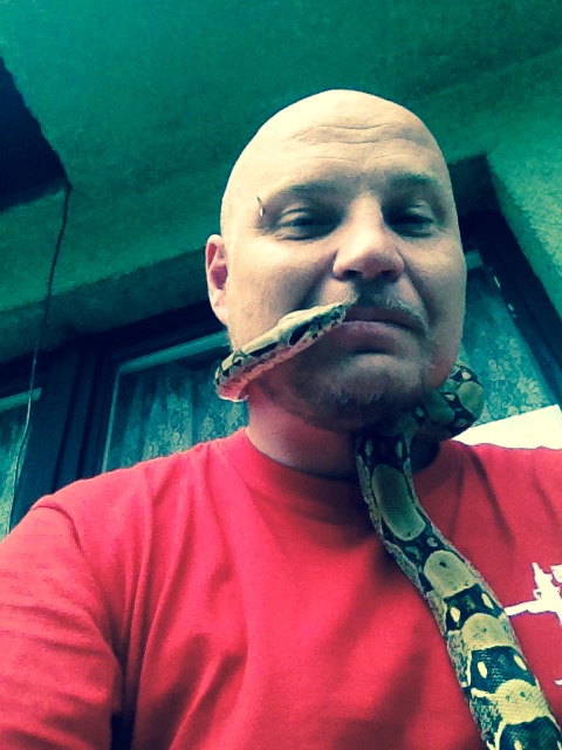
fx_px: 758
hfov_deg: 40.7
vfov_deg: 52.6
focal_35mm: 35
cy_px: 375
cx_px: 281
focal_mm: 1.85
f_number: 2.4
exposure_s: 1/1326
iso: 160
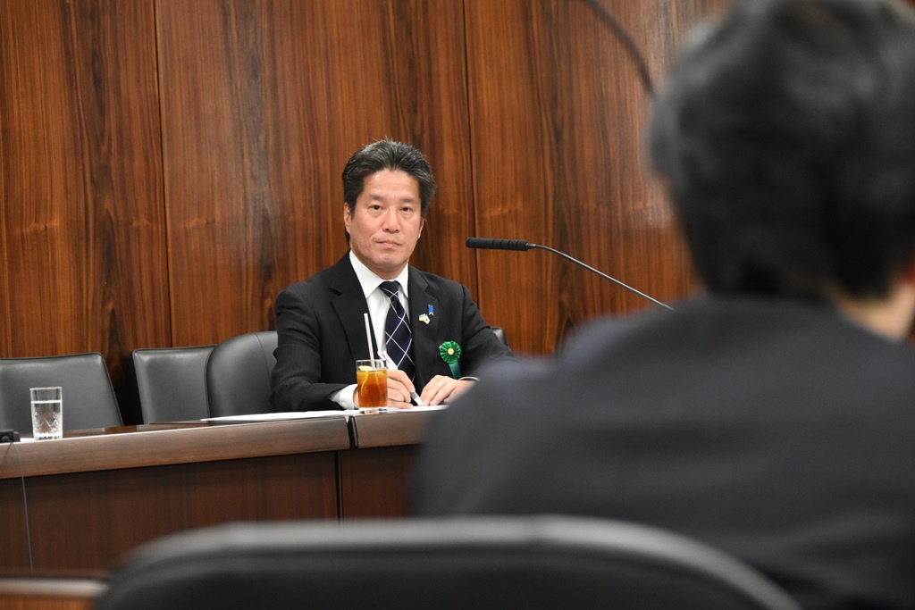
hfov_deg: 11.4
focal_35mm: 180
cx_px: 458
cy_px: 305
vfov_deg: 7.6
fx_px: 4575
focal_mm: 120
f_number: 6.3
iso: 2500
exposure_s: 1/160
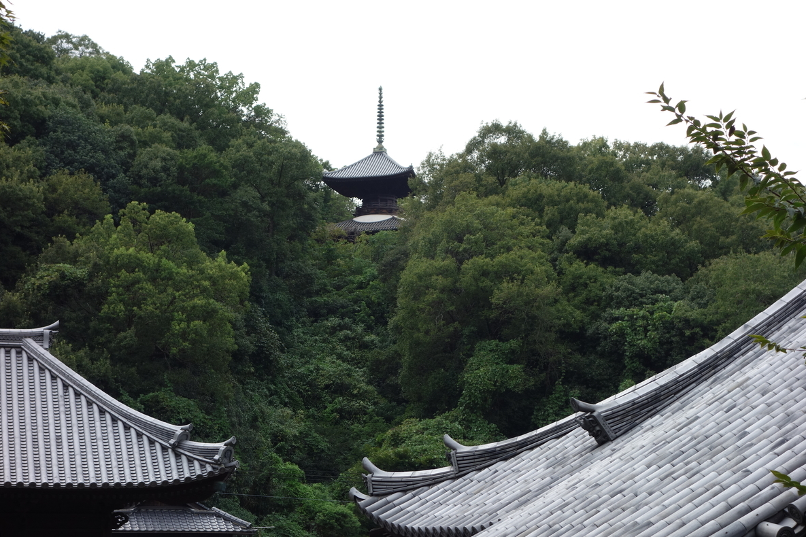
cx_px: 403
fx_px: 1836
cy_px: 266
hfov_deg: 24.8
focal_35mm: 82
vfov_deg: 16.7
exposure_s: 1/250
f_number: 5.6
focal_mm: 30.14
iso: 125
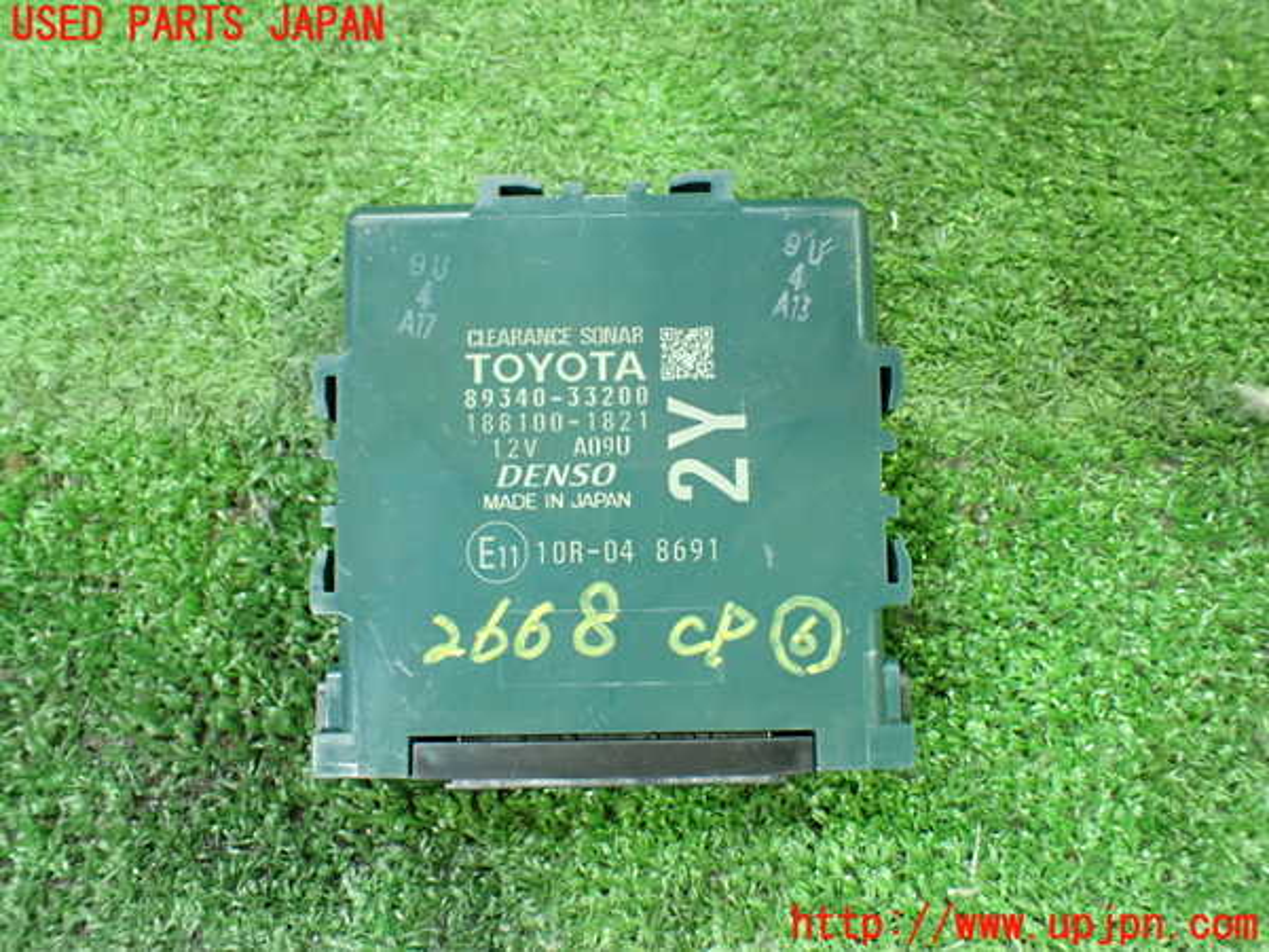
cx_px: 634
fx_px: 1100
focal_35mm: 30
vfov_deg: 46.8
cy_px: 476
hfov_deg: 60.0
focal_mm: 5.4
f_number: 2.3
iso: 800
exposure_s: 1/40
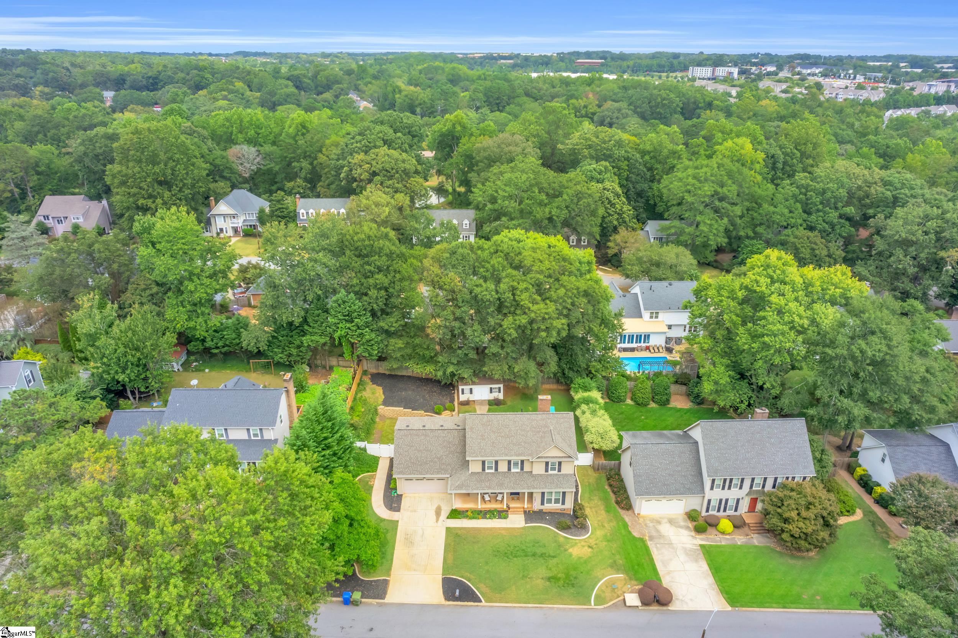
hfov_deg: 78.6
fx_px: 585
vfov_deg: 57.2
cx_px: 479
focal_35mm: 22
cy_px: 319
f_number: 2.8
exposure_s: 1/100
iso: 110
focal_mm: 8.38
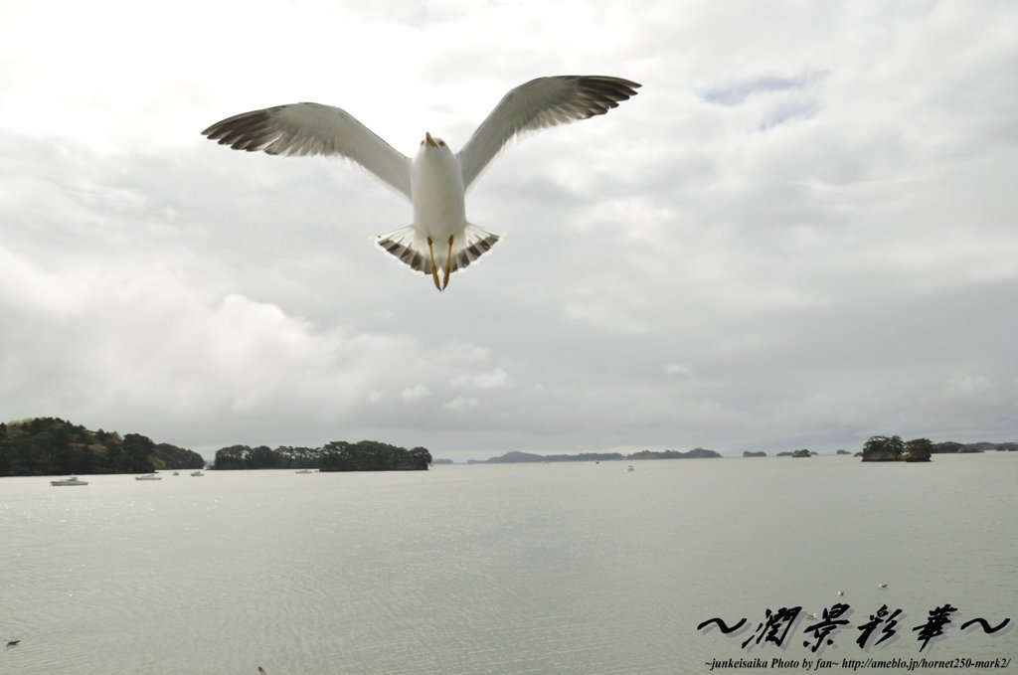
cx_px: 509
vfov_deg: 43.5
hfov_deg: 62.0
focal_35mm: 30
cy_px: 338
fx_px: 847
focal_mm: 20
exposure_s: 1/1250
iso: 200
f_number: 6.3
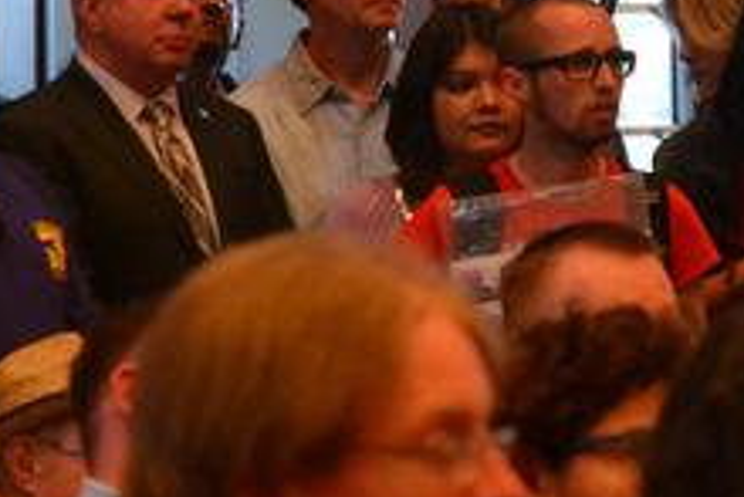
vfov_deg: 4.1
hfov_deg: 6.2
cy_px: -103
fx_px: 6907
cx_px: 602
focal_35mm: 334
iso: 2500
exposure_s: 1/125
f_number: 4.5
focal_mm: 70
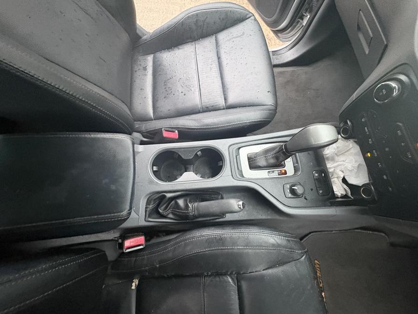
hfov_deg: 102.1
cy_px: 157
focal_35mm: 14
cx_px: 209
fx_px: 169
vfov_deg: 85.7
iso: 1000
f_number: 2.2
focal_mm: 2.22
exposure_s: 1/52
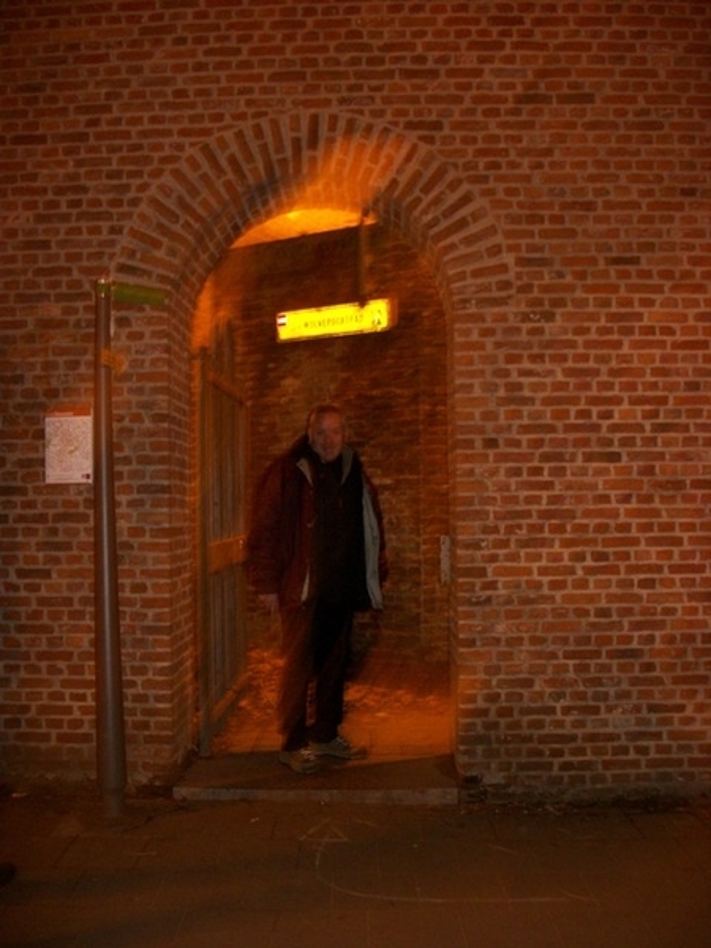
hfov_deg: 44.2
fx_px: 876
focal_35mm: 32
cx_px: 356
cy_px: 474
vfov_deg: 56.8
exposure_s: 1/2
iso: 160
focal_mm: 5.7
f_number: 2.9
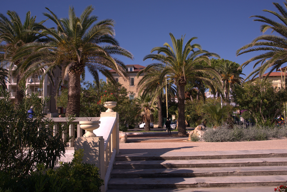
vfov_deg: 42.3
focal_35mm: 31
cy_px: 96
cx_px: 144
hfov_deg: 60.3
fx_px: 247
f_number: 11
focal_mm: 31
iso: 100
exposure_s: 1/200
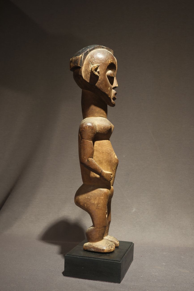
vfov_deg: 47.4
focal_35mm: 41
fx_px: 331
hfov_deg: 32.6
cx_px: 97
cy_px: 146
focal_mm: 27
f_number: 8
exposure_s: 1/1.7
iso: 160
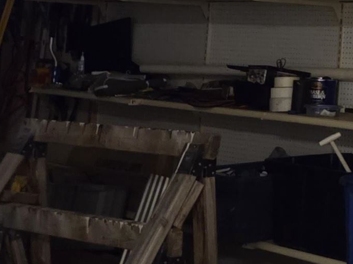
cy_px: -87
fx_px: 1050
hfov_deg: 16.7
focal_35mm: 103
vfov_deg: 13.8
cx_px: 586
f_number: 1.8
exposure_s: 1/30
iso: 1600
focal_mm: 5.4
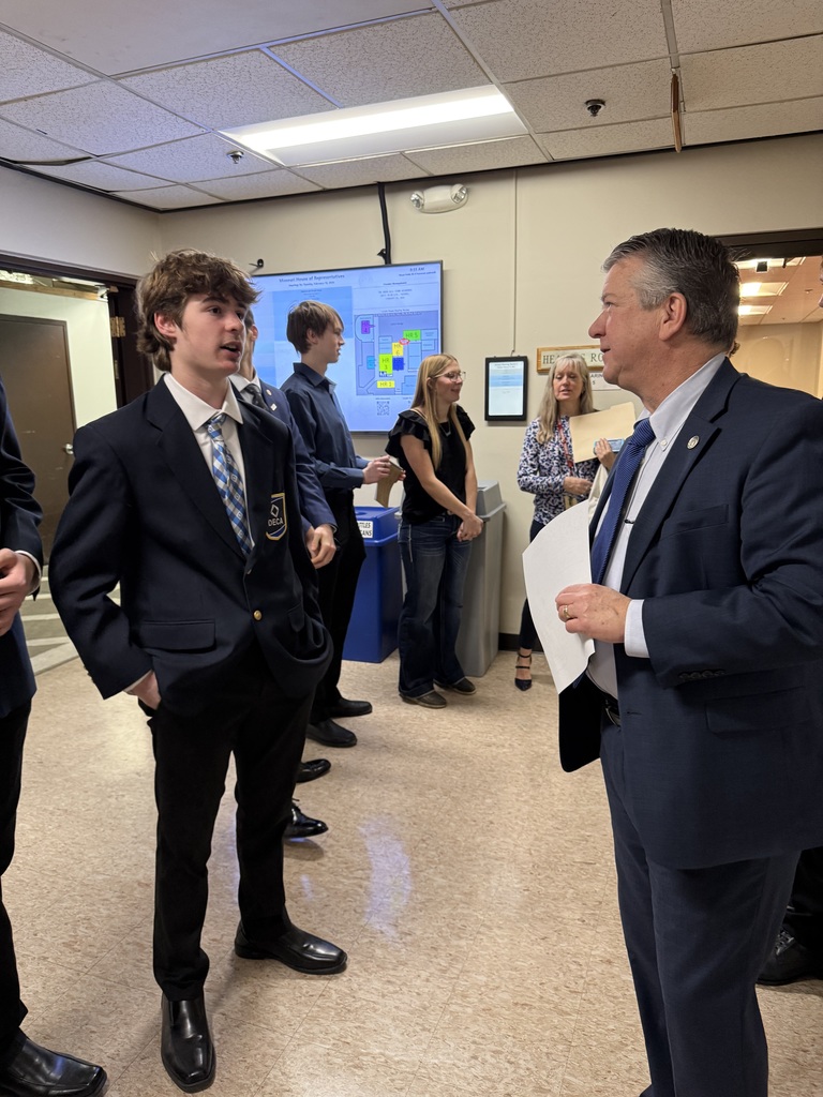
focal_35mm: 24
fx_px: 761
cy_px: 548
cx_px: 412
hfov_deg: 56.8
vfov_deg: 71.6
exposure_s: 1/60
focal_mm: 6.76
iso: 250
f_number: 1.78
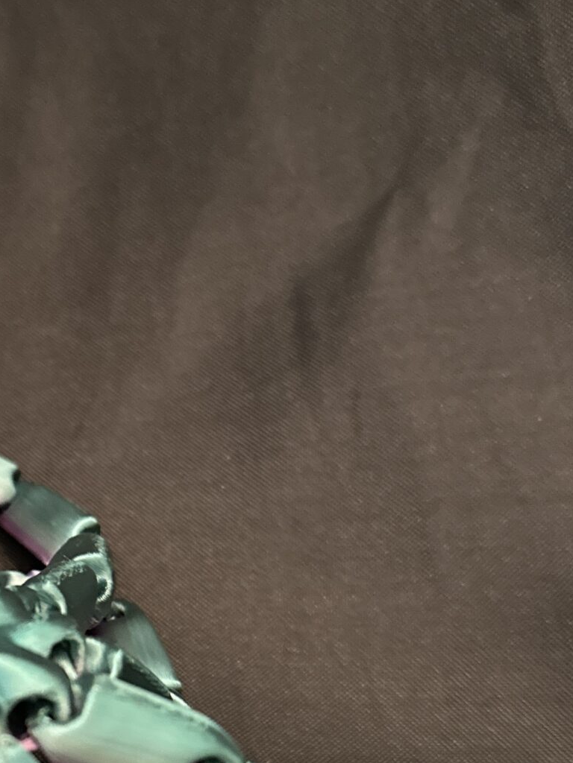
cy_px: 641
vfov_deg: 31.1
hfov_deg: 22.7
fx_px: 1324
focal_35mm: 60
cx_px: -87
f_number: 1.78
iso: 1000
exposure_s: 1/30
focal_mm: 6.86
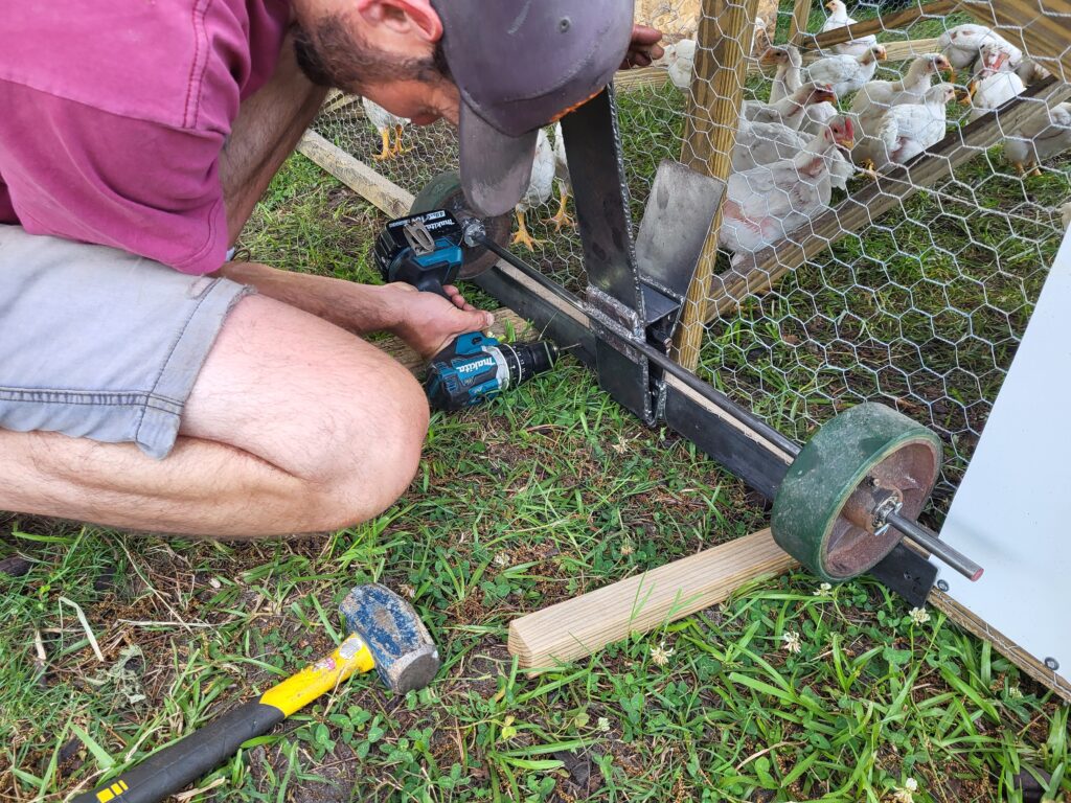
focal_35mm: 26
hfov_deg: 67.3
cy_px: 402
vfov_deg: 53.1
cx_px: 536
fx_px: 804
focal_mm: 5.4
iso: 80
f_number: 1.8
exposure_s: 1/120
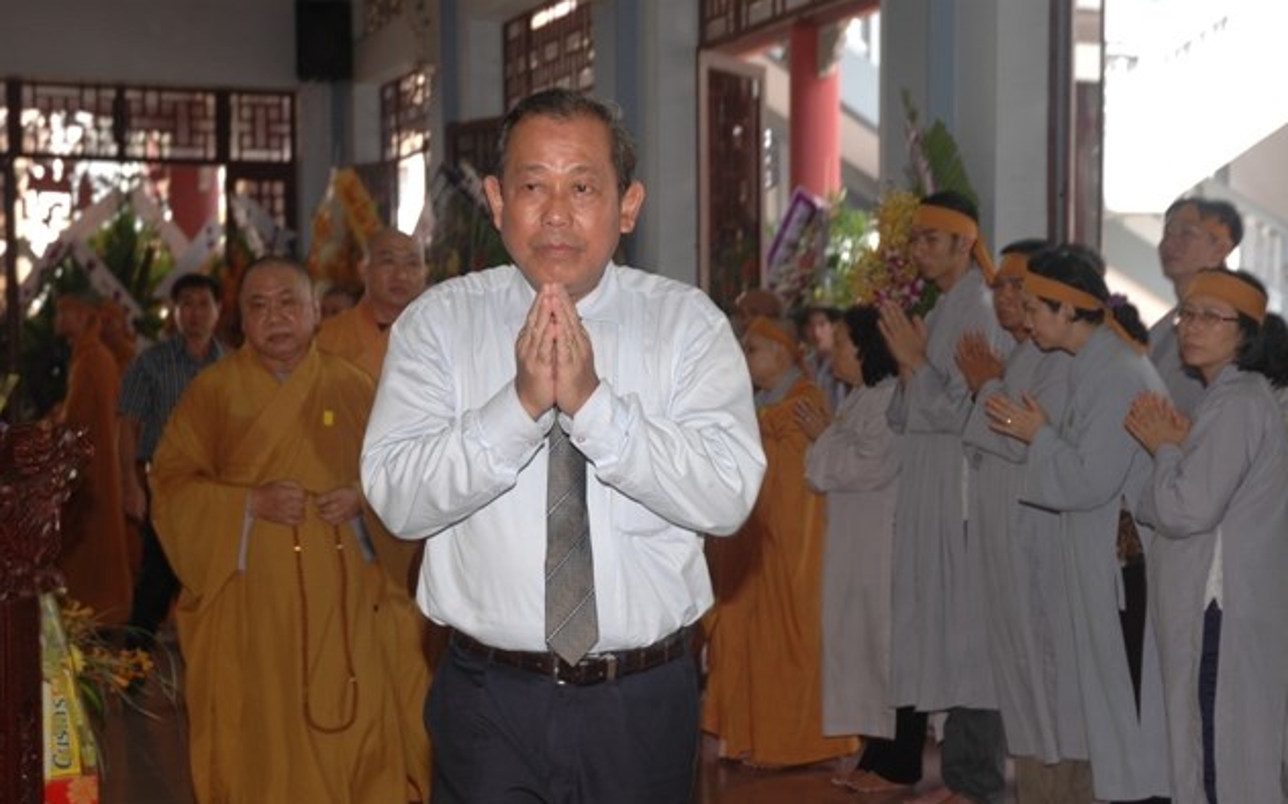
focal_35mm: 62
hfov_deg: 33.0
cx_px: 651
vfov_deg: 20.9
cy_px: 433
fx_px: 2176
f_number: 4.5
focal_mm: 40
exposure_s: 1/60
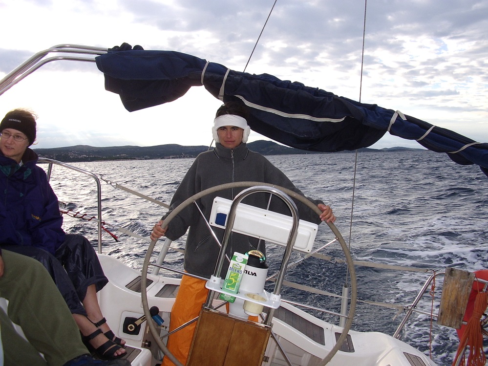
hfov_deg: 60.0
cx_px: 244
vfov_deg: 46.8
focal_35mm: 30
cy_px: 183
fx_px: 423
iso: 71
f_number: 4.1
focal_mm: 5.8
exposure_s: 1/353
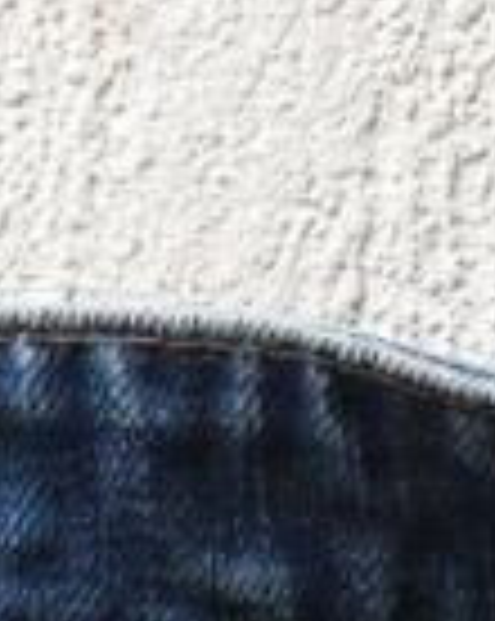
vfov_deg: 4.6
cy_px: 1393
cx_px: -122
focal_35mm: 411
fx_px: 7543
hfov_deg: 3.7
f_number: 3.8
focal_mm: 34
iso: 2500
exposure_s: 1/80
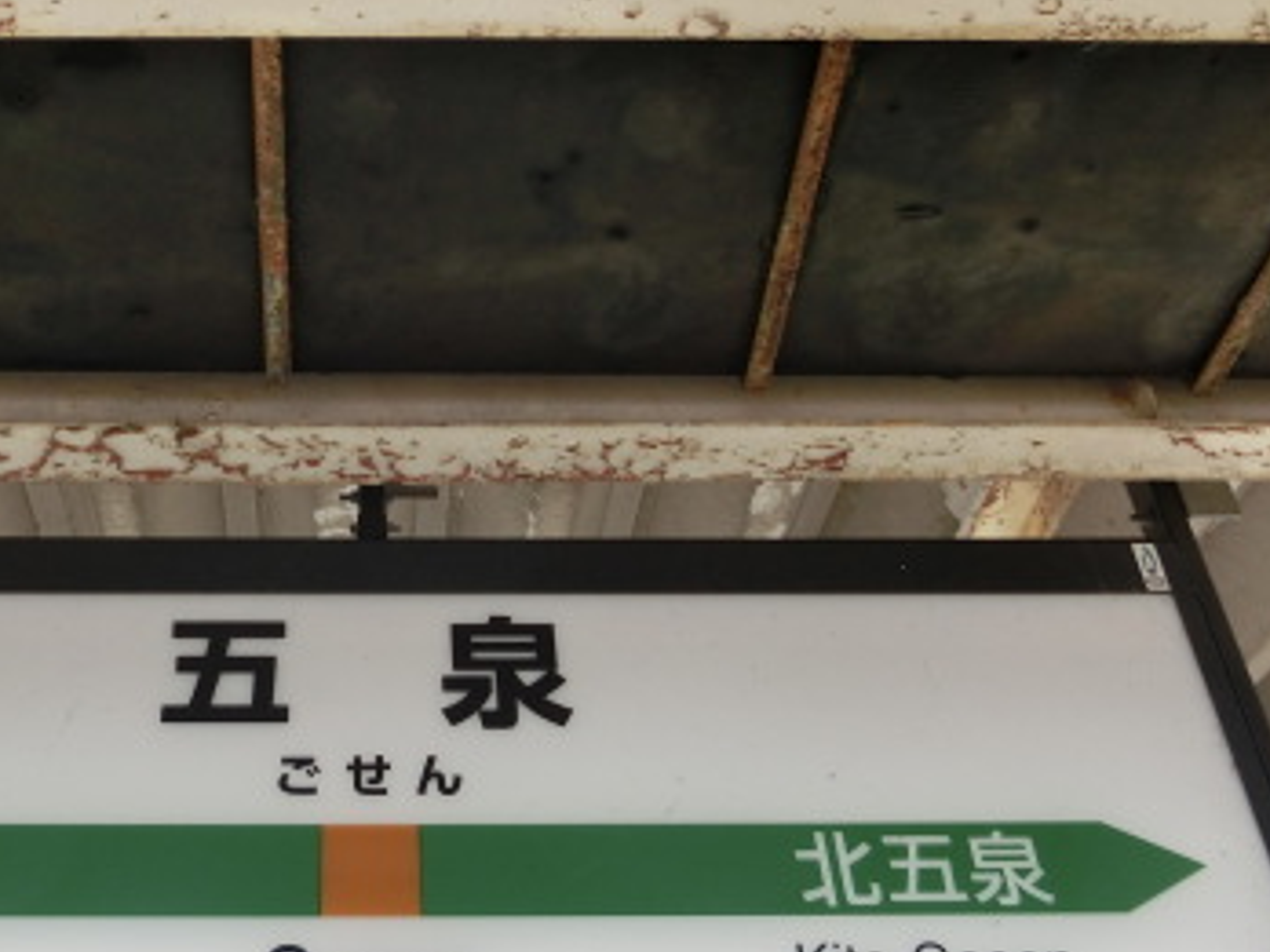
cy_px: 368
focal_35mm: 46
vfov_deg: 31.4
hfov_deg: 40.4
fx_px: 1688
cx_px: 369
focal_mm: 4.5
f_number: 3.5
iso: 80
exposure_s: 1/125
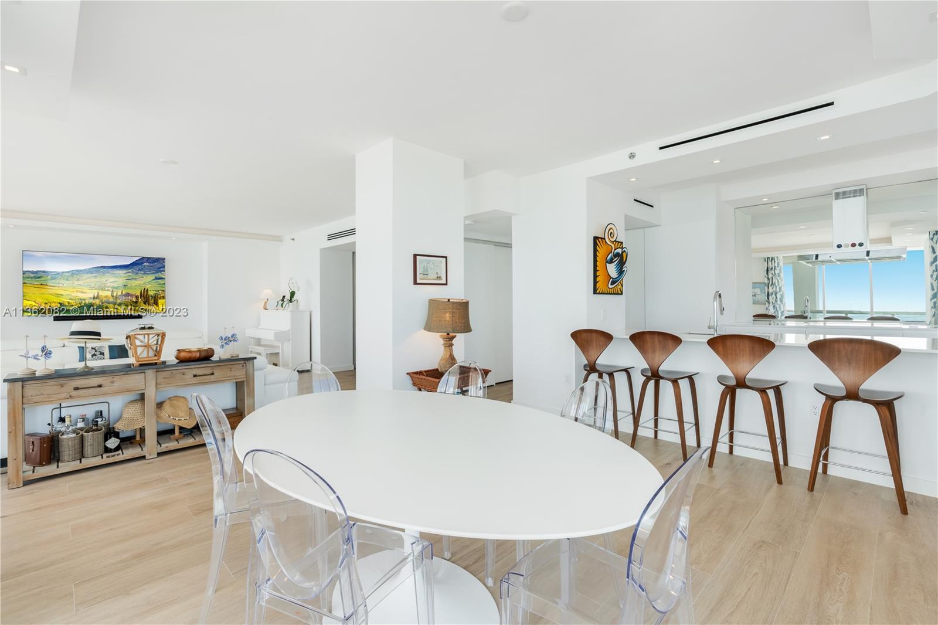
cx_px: 469
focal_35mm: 16
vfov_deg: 73.7
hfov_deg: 96.7
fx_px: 417
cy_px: 312
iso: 50
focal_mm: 16
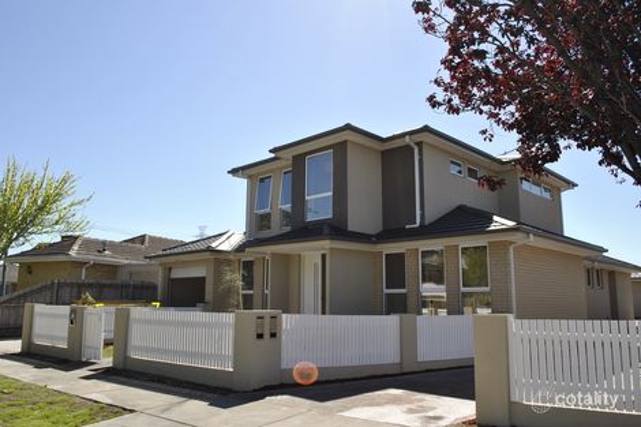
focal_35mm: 27
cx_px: 320
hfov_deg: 67.4
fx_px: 481
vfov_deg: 47.9
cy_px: 214
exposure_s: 1/200
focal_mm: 18
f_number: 9
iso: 100
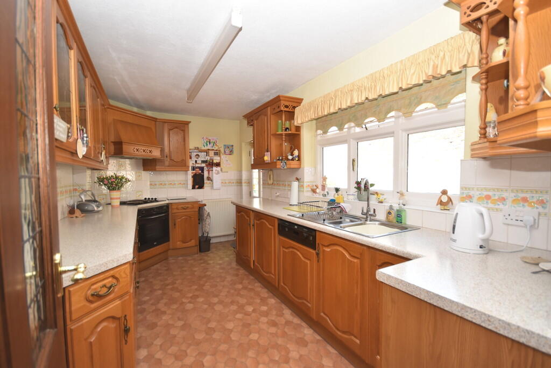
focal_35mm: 15
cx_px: 276
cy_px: 184
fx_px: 230
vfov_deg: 77.3
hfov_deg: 100.4
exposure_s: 1/200
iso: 400
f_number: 5
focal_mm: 10
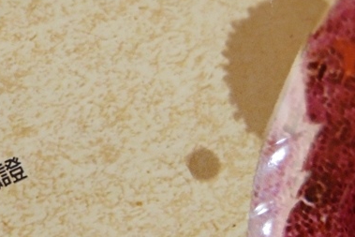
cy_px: 211
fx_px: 1756
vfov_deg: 7.7
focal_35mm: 178
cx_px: 65
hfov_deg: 11.5
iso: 1600
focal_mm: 50
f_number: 5.6
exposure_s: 1/105
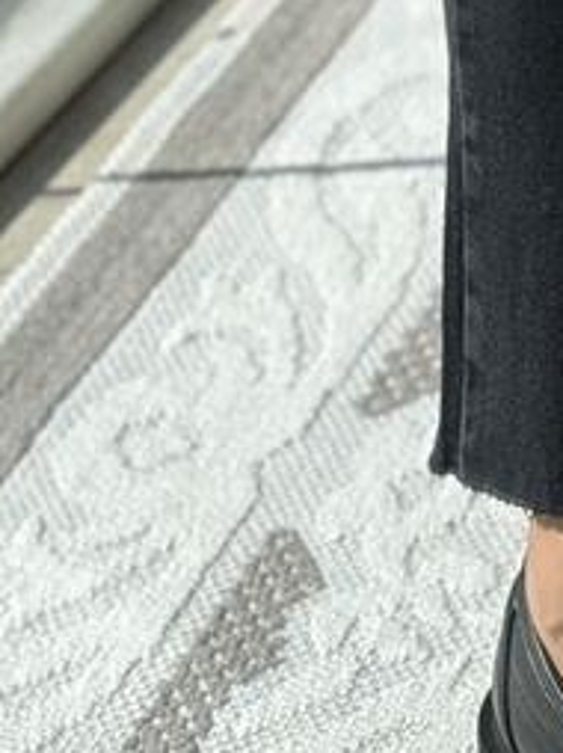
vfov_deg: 7.6
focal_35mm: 252
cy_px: -636
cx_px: 1031
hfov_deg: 5.8
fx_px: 5474
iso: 64
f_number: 1.78
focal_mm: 6.86
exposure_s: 1/1287
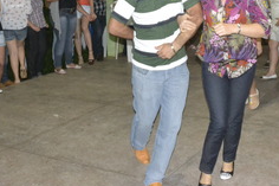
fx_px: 488
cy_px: -1
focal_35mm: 63
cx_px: 190
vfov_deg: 20.8
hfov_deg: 31.6
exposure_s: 1/60
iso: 3200
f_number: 3.5
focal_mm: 20
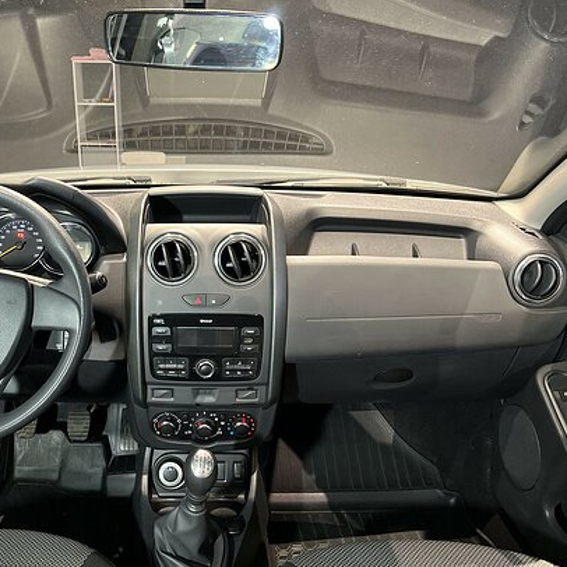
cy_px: 284
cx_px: 189
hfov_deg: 51.5
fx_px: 574
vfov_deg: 52.5
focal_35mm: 31
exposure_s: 1/60
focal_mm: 5.7
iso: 500
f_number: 1.5
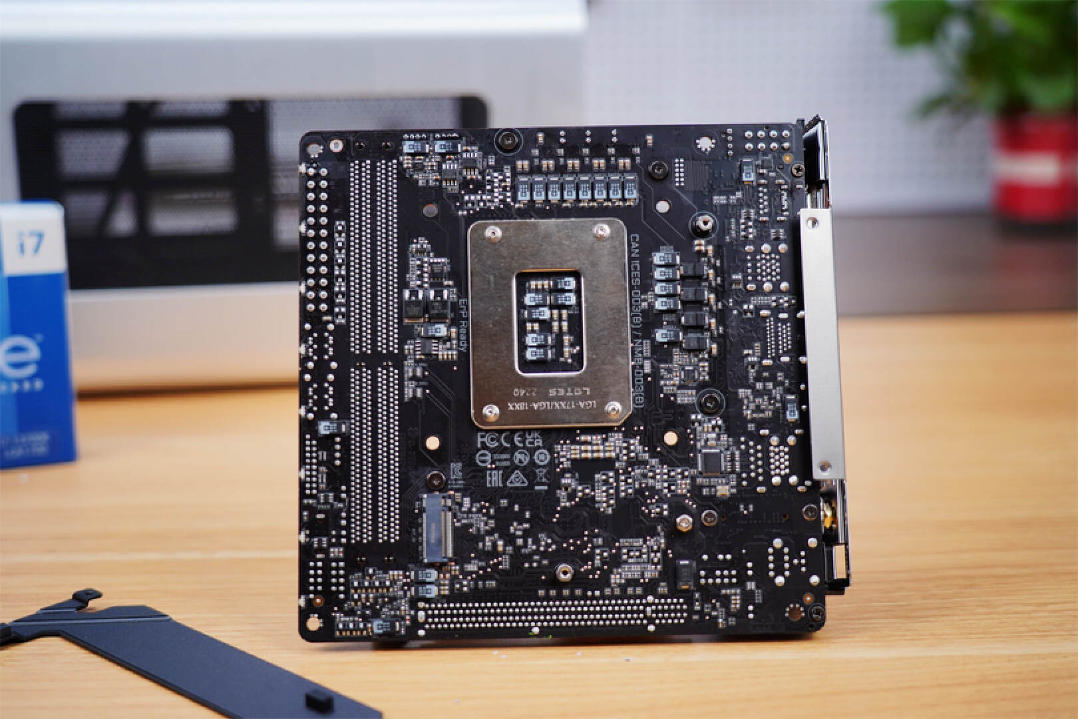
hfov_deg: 41.1
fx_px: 1437
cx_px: 539
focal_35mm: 48
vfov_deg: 28.1
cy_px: 360
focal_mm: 48
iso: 500
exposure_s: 1/100
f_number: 4
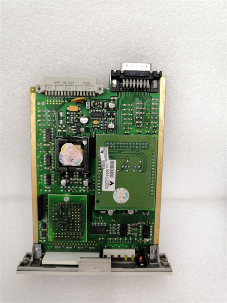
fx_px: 236
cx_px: 114
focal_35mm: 27
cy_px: 152
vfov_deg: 65.3
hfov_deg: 51.4
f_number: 1.8
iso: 320
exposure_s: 1/33.3
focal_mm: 3.95
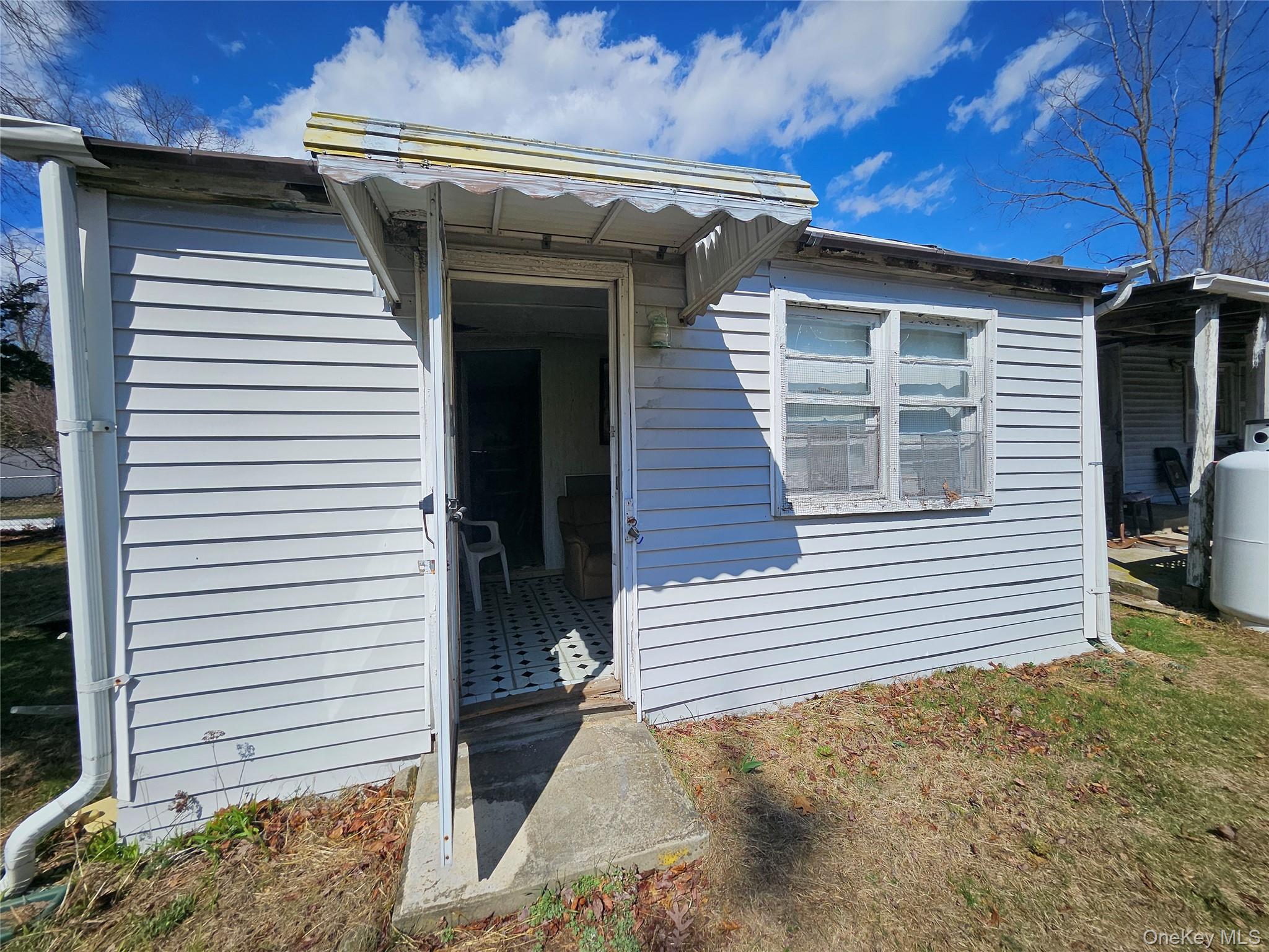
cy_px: 476
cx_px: 634
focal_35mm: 13
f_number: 2.2
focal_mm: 1.7
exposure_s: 1/2038
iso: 32
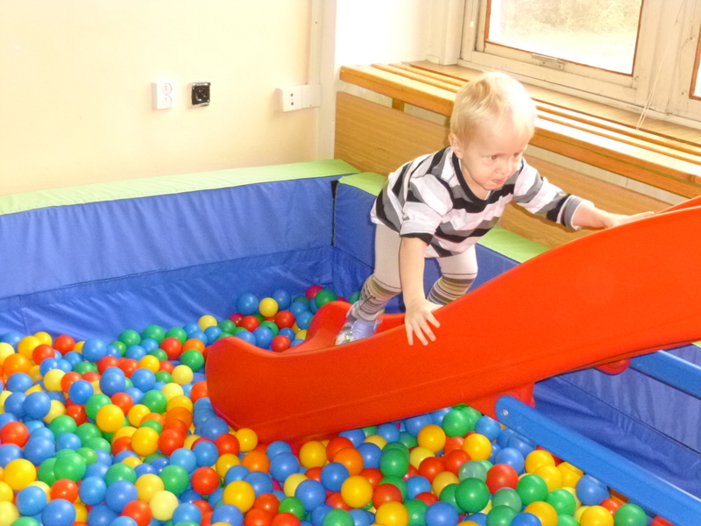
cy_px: 263
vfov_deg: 32.2
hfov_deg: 42.1
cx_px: 350
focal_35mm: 45
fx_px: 911
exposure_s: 1/60
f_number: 3.9
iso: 640
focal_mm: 8
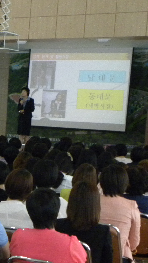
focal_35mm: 86
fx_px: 600
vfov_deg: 24.6
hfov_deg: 13.1
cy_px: 170
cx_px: -88
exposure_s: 1/62.7
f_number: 3.2
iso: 400
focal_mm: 7.3
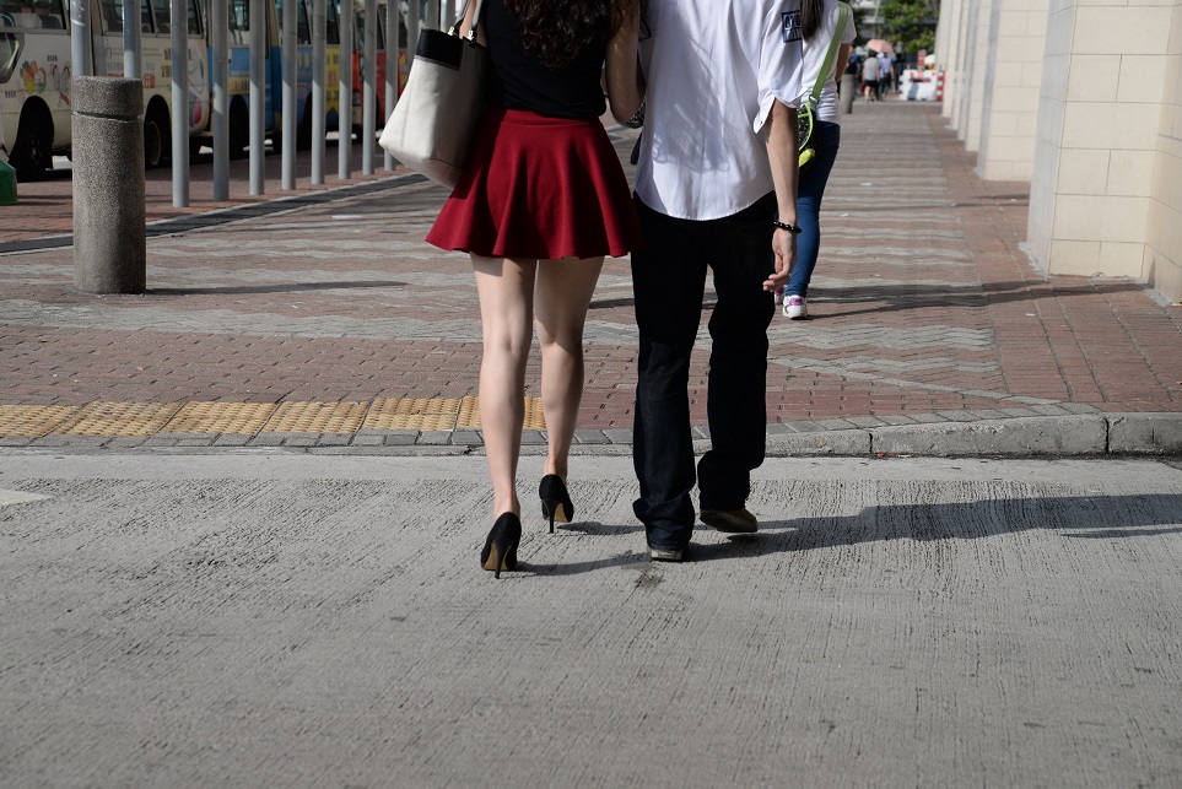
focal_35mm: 75
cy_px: 394
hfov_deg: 27.0
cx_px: 591
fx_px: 2463
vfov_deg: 18.2
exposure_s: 1/2000
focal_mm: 75
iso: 360
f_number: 5.6
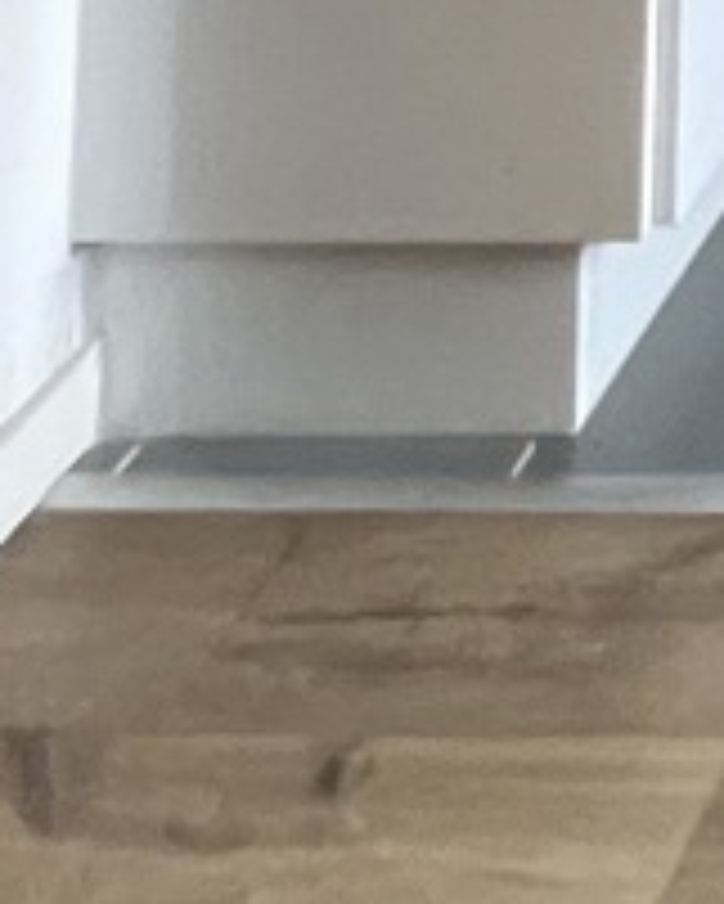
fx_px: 2436
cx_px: 1938
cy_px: -1781
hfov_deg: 12.0
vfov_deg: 11.6
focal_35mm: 91
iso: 640
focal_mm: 1.57
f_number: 1.8
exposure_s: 1/50
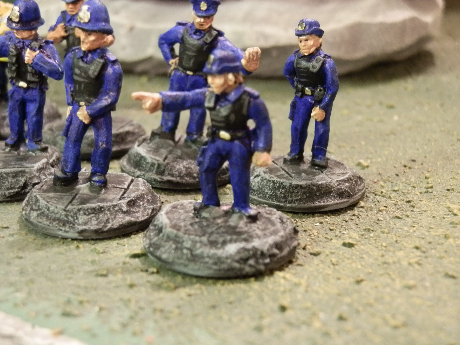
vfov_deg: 24.0
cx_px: 230
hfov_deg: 31.7
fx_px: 811
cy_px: 172
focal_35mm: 61
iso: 400
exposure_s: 1/6
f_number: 3.7
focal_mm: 10.99
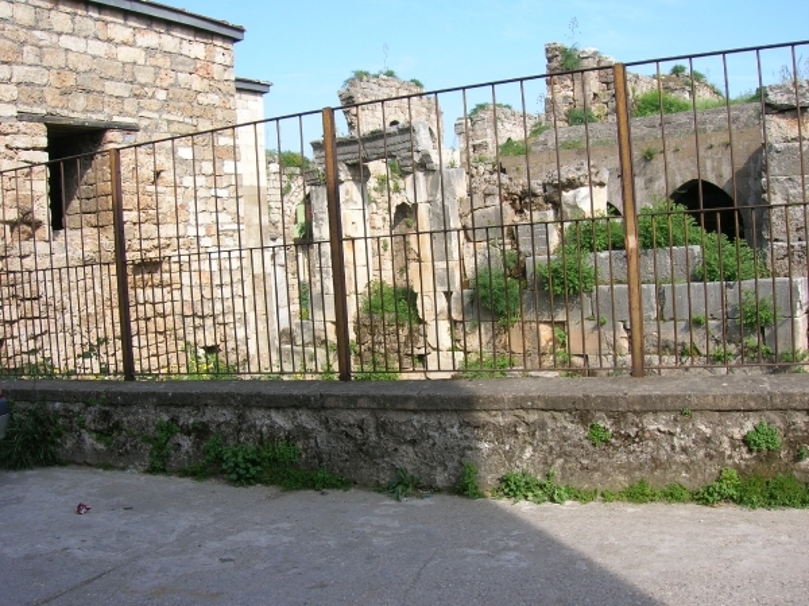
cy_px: 303
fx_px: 795
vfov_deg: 41.8
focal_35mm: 34
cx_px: 404
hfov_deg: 54.0
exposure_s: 1/206
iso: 50
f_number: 4.9
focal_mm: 5.7
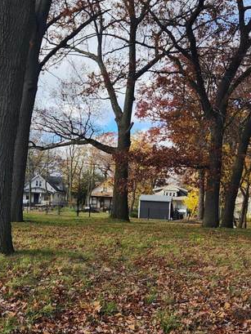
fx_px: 522
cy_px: 234
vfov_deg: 35.0
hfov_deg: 27.0
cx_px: 101
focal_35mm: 54
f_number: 1.8
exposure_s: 1/569
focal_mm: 5.4
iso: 20
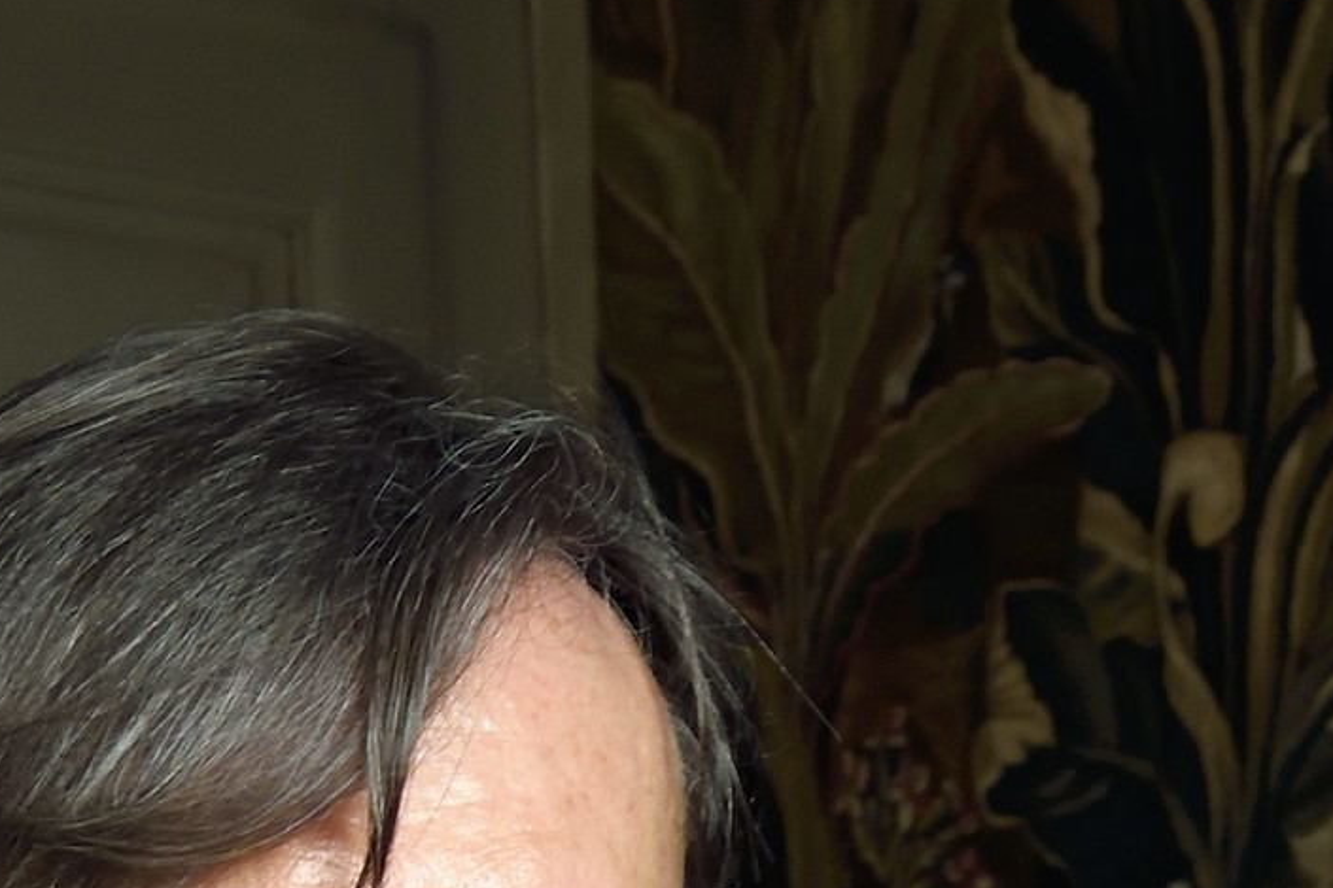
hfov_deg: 18.7
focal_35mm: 109
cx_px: 909
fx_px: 4036
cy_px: 2254
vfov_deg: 10.5
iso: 1600
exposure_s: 1/20
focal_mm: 32
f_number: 10
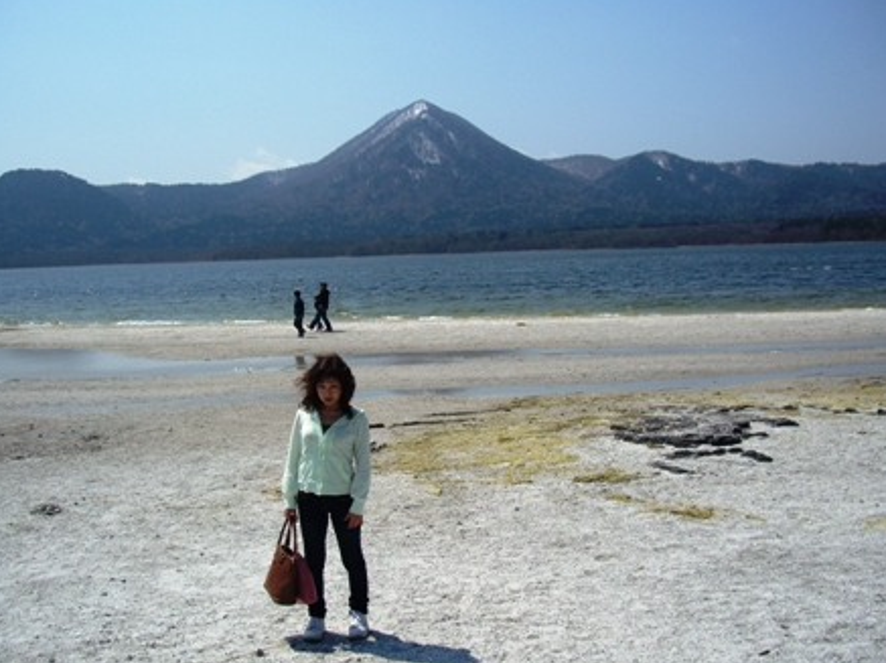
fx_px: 997
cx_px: 442
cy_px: 333
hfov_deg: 47.9
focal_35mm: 39
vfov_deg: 36.8
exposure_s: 1/500
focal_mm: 7.9
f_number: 5.6
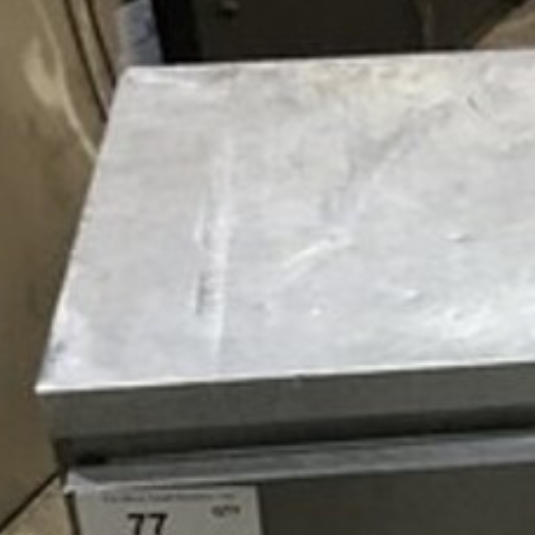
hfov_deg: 18.2
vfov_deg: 17.1
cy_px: 793
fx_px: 1609
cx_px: 575
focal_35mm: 92
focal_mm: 4.15
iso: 64
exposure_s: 1/4
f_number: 2.2
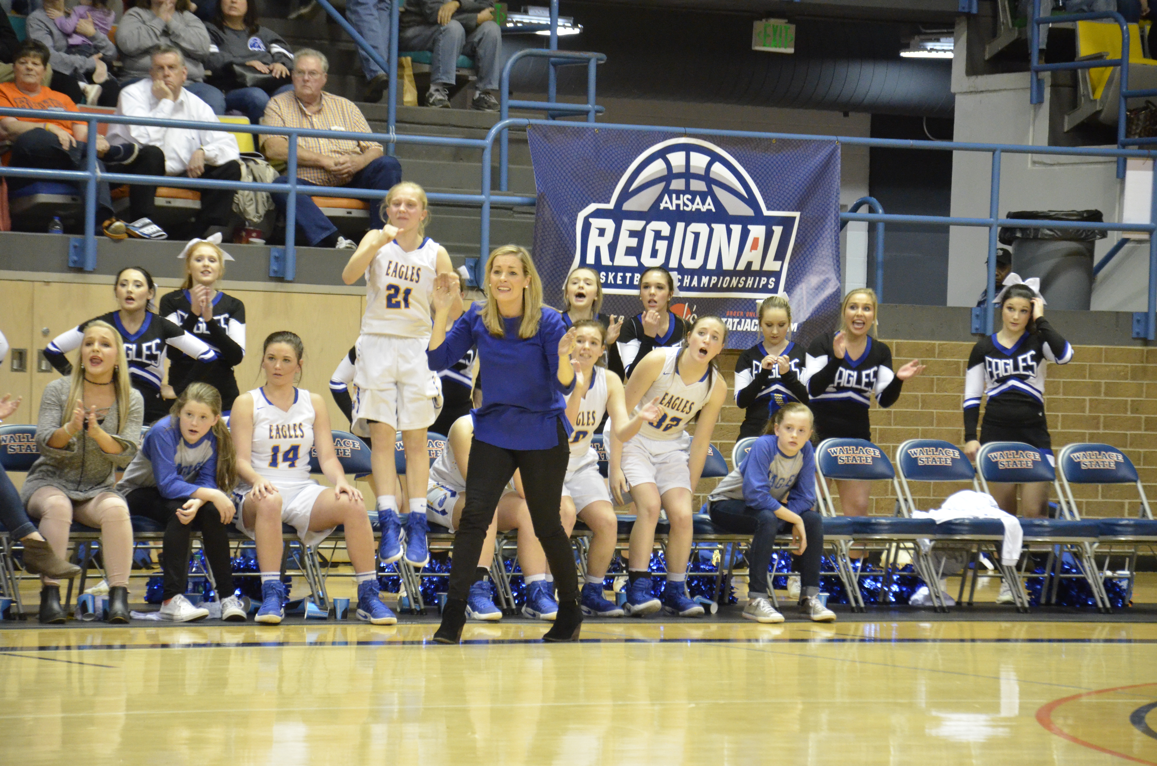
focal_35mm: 158
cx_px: 578
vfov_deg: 8.7
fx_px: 5051
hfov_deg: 13.1
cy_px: 383
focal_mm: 105
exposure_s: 1/250
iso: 4000
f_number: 5.6
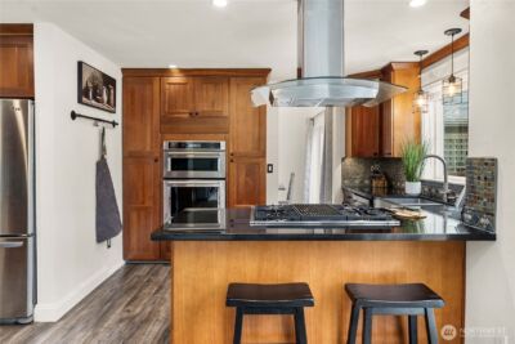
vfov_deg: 57.3
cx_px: 258
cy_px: 172
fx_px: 315
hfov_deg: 78.6
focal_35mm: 22
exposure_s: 1/60
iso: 500
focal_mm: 22
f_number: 7.1
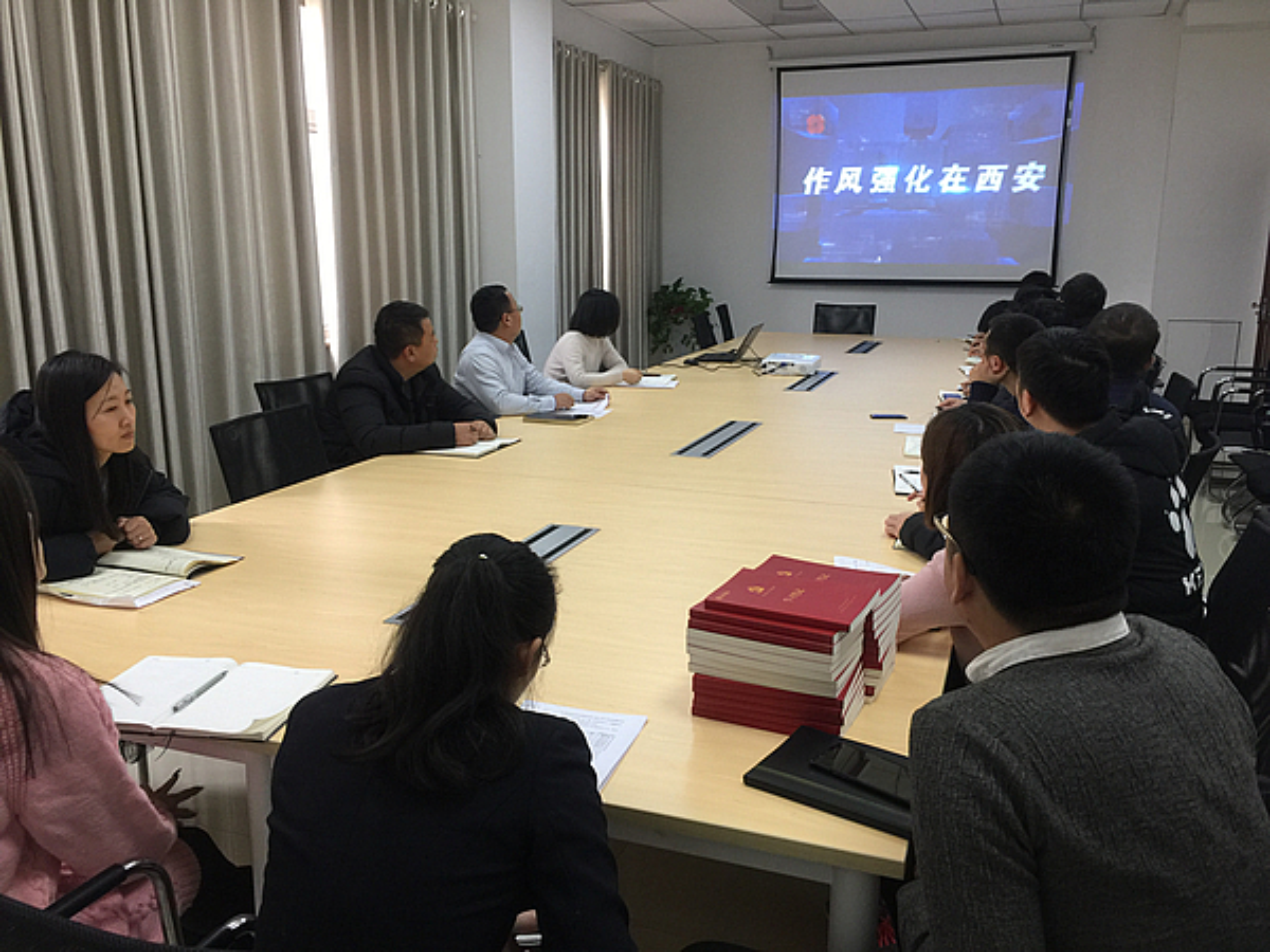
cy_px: 476
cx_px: 635
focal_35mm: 29
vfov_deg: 48.2
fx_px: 1064
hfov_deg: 61.7
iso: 64
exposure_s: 1/33
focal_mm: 4.15
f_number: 2.2
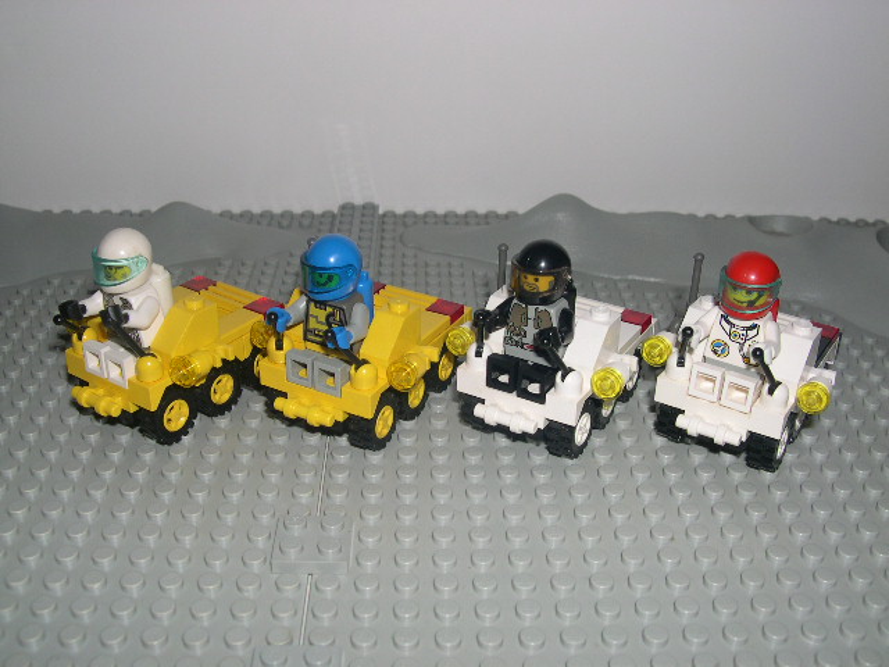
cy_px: 334
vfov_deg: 37.7
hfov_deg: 49.0
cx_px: 444
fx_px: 976
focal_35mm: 38
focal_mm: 8
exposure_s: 1/60
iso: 100
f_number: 7.6
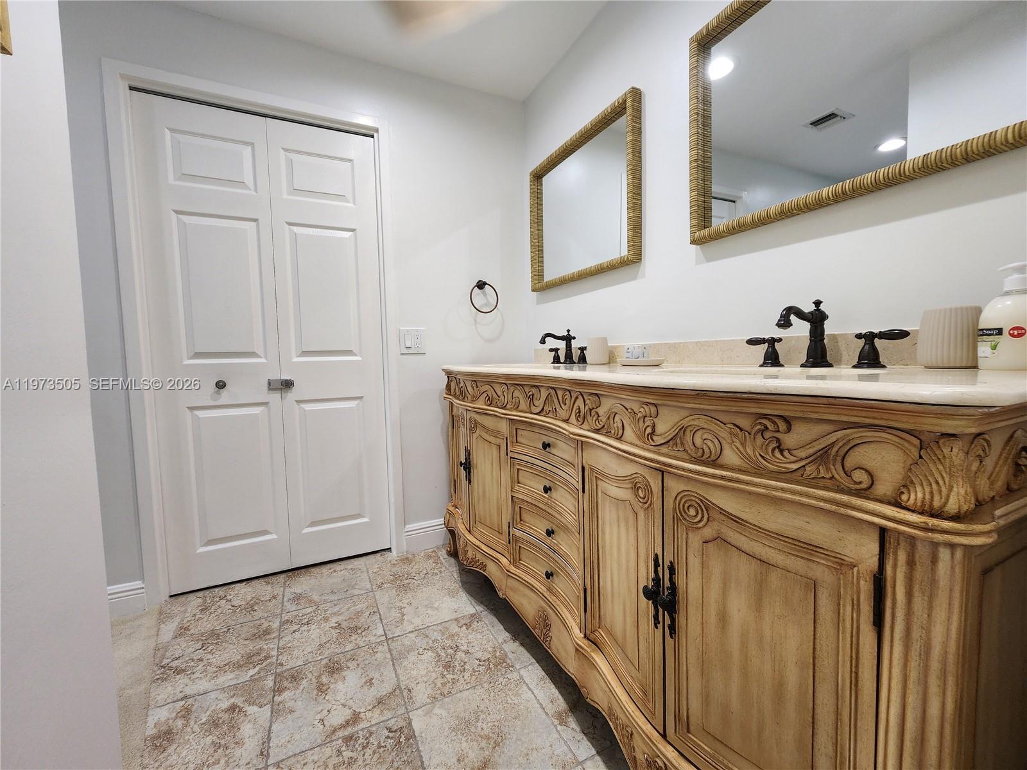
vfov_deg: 89.9
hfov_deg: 106.2
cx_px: 514
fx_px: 386
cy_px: 385
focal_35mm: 13
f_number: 2.2
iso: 125
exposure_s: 1/60
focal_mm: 2.2
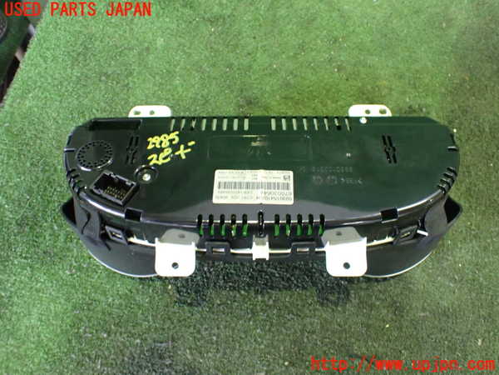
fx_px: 432
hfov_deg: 60.0
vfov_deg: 46.8
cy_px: 188
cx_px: 250
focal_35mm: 30
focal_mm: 5.4
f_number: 2.3
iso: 800
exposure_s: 1/30
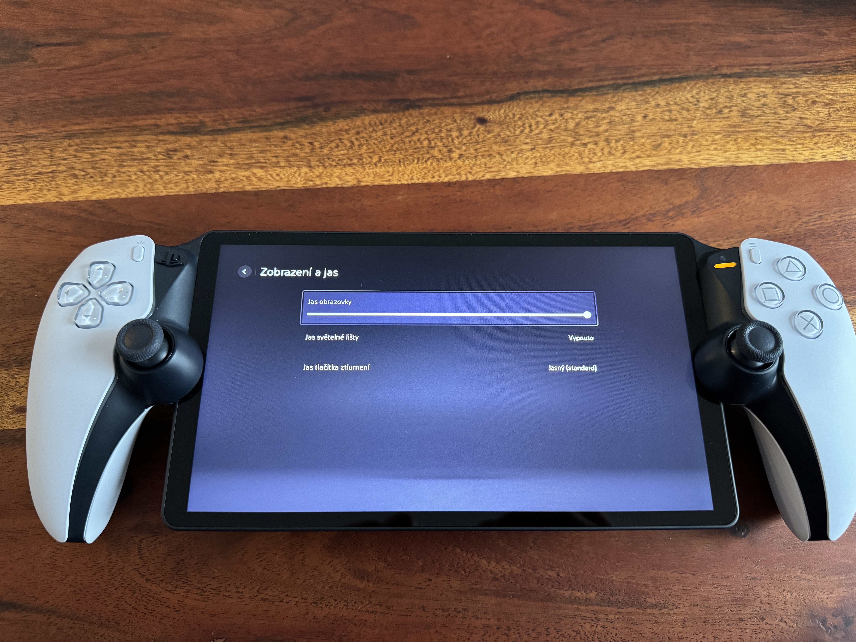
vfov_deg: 56.8
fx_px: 593
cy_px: 321
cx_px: 428
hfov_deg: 71.6
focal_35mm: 24
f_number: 1.78
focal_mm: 6.86
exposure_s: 1/56
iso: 800
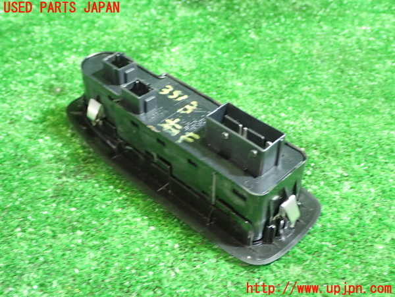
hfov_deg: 42.9
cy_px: 148
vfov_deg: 32.9
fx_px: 502
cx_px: 198
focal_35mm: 44
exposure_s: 1/20
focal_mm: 7.84
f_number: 2.9
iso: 800
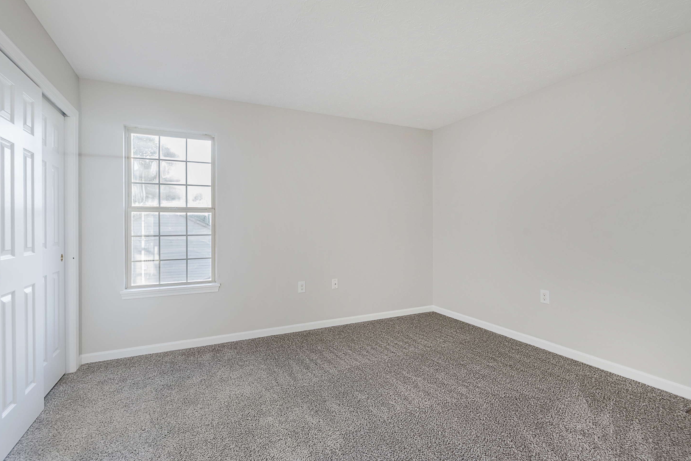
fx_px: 307
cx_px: 324
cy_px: 224
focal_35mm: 16
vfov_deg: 73.8
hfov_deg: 96.6
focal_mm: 15
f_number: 5.6
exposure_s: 1/80
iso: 320
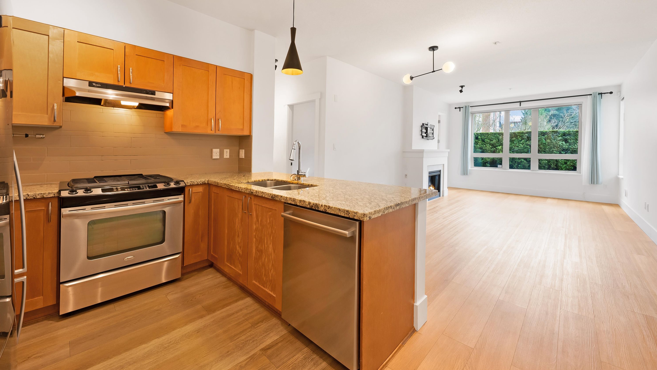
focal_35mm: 14
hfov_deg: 106.8
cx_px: 328
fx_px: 244
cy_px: 154
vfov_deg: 73.8
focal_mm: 13
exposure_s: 1/2.5
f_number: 10
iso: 400
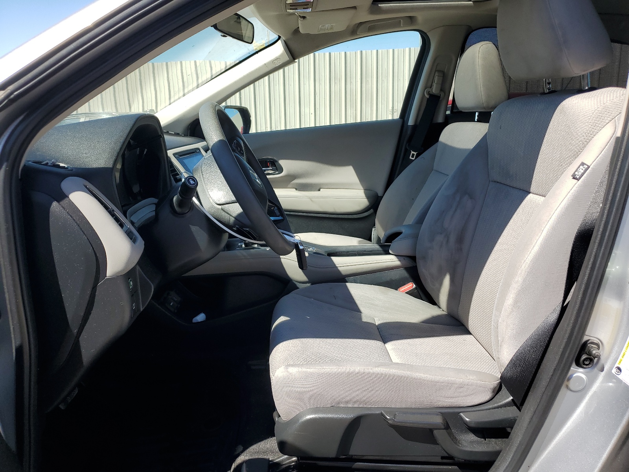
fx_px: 472
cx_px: 314
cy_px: 236
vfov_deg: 53.1
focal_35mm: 26
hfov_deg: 67.3
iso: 50
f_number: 1.5
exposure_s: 1/1250
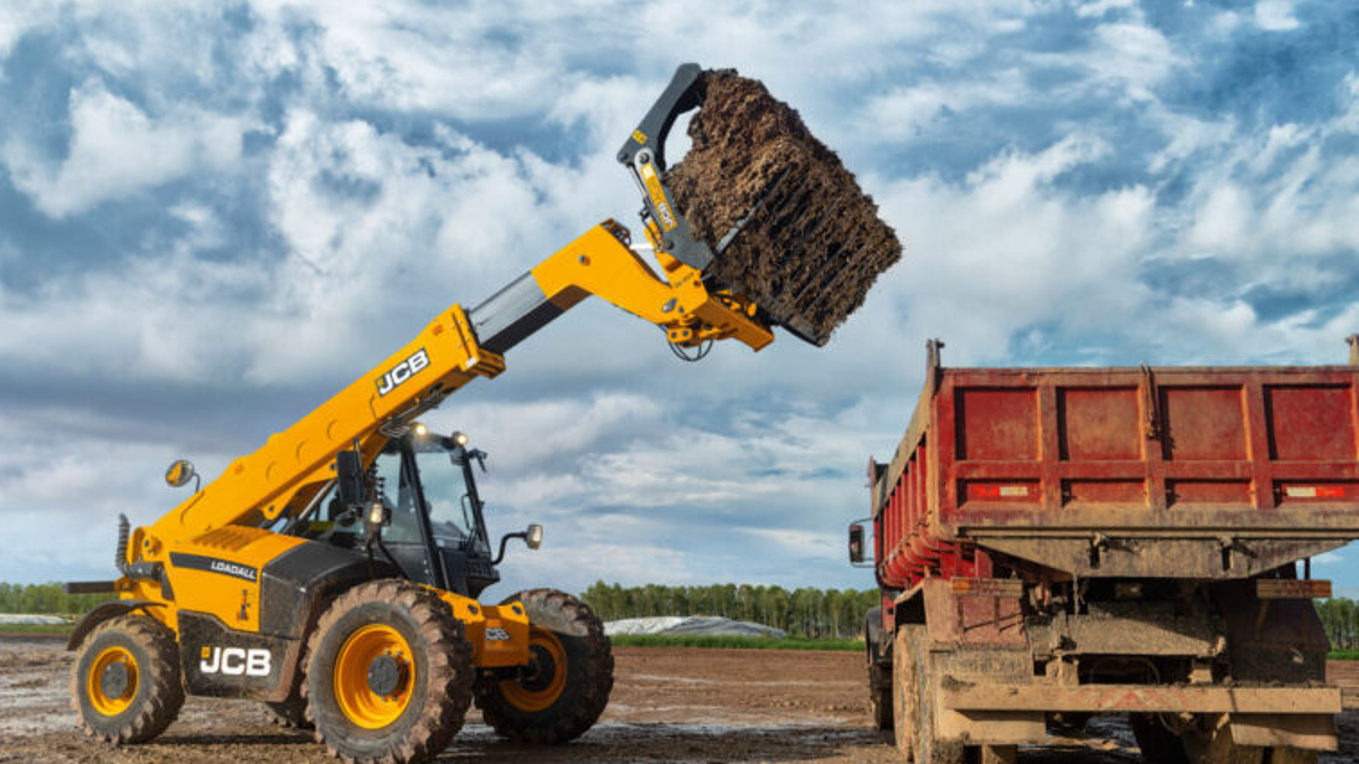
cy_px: 381
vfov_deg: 35.6
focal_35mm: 33
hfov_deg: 59.5
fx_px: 1189
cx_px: 683
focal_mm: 31
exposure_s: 1/100
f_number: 7.1
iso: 50
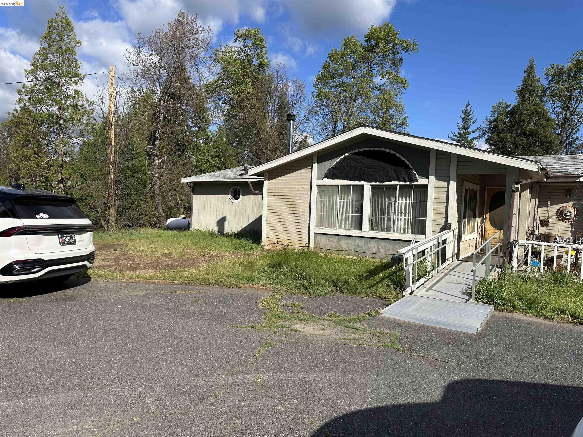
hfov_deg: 71.6
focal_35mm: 24
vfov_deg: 56.8
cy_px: 218
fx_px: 404
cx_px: 292
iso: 80
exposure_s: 1/4762
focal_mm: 6.86
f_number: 1.78
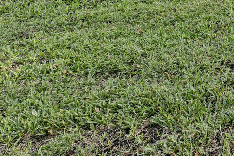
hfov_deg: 20.5
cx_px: 413
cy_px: -138
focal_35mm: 72
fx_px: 468
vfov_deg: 15.7
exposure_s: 1/20
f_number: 8
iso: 125
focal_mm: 14
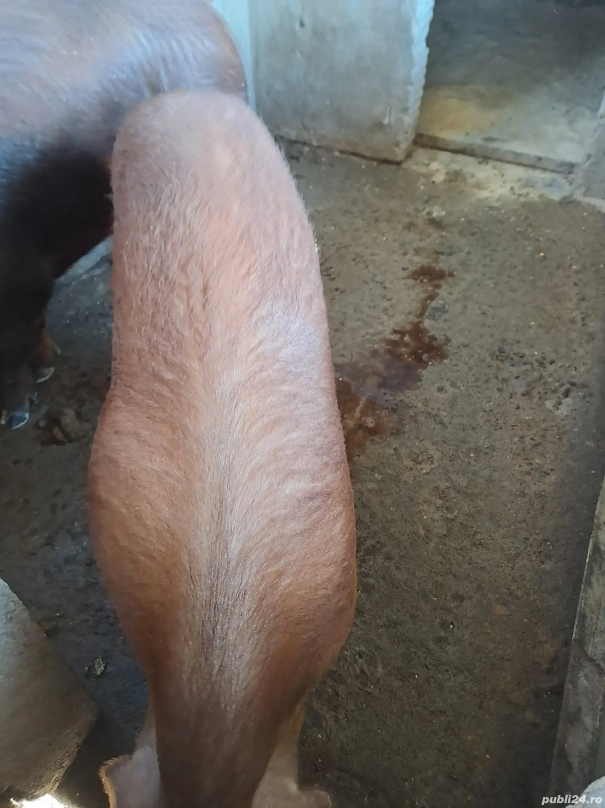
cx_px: 302
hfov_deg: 54.9
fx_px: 583
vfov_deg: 69.4
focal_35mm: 25
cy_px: 404
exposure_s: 1/50
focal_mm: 4.65
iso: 320
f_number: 1.8
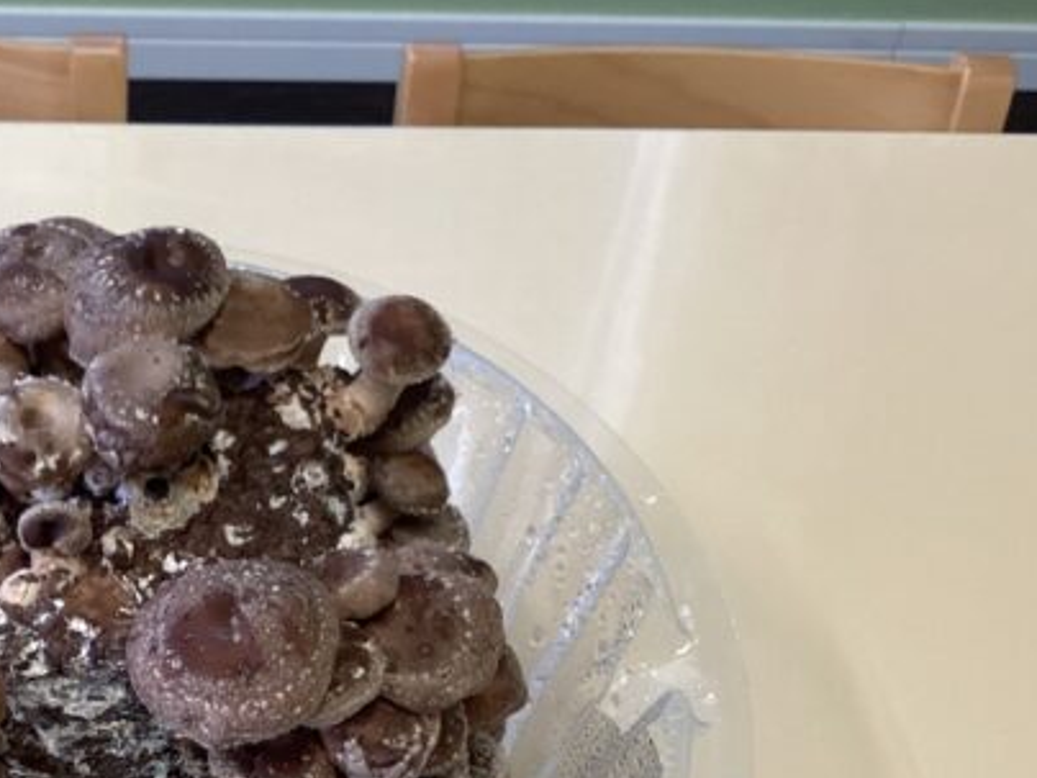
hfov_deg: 31.5
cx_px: 146
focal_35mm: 59
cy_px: 680
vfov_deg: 24.2
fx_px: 1767
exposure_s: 1/50
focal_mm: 3.3
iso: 100
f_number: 2.4
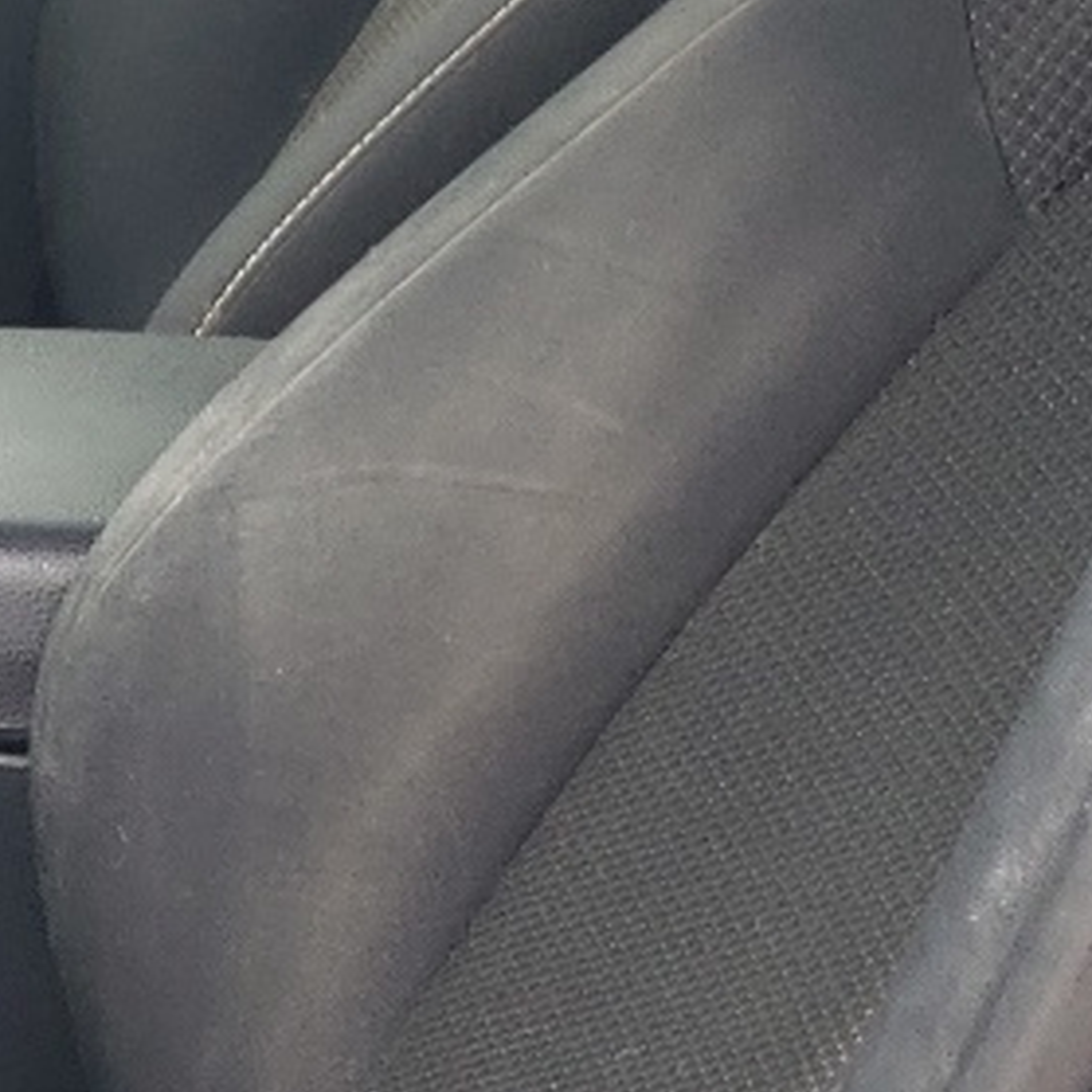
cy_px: 900
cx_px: -1601
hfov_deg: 11.0
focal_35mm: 132
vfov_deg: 13.1
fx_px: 4711
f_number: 1.5
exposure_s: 1/139
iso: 50
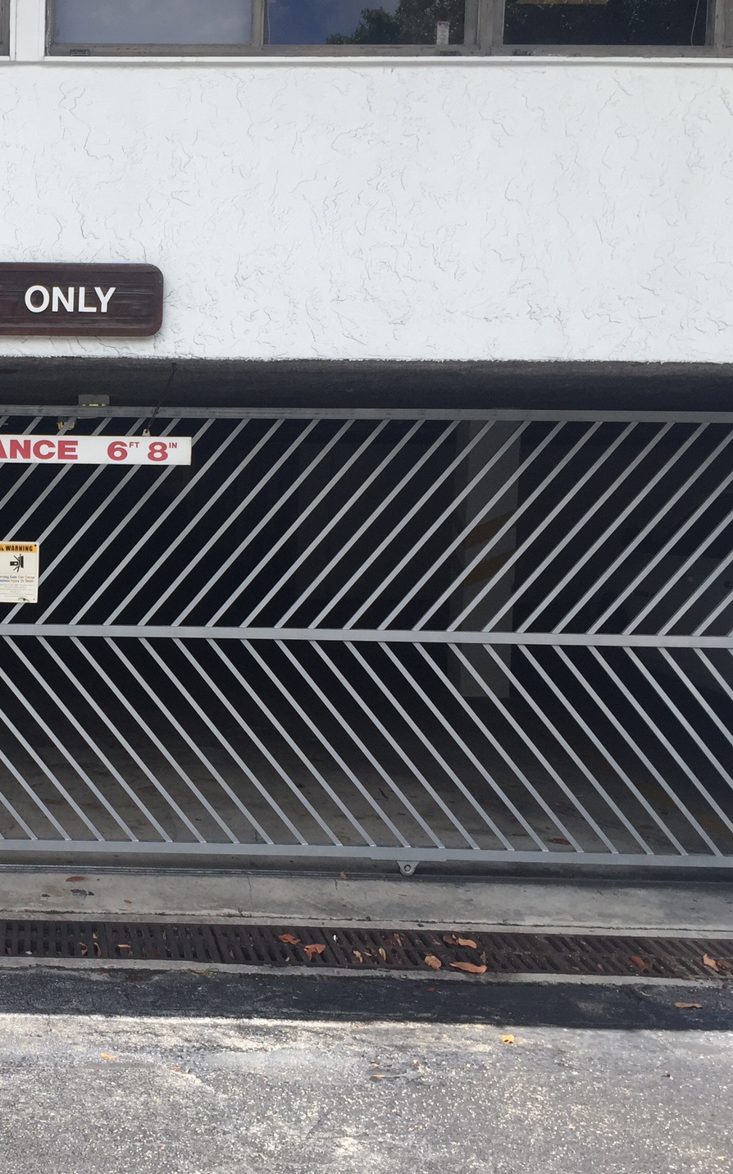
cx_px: 16
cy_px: 598
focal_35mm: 44
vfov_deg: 45.3
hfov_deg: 27.7
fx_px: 1407
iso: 32
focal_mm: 4.15
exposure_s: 1/964
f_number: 2.2
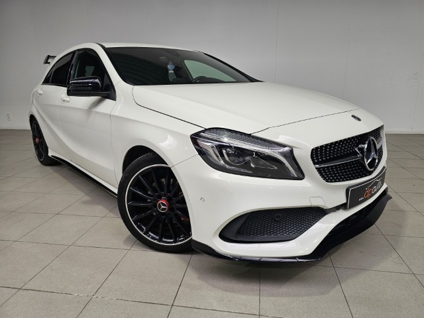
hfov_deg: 73.9
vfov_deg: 58.9
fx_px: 282
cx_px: 212
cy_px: 159
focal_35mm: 23
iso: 25
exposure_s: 1/100
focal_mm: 6.3
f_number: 1.7
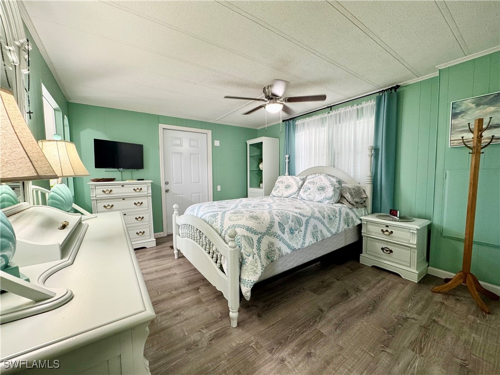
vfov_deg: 85.7
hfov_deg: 102.1
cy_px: 188
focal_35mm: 14
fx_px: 202
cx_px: 250
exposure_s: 1/60
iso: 250
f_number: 2.2
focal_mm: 2.22
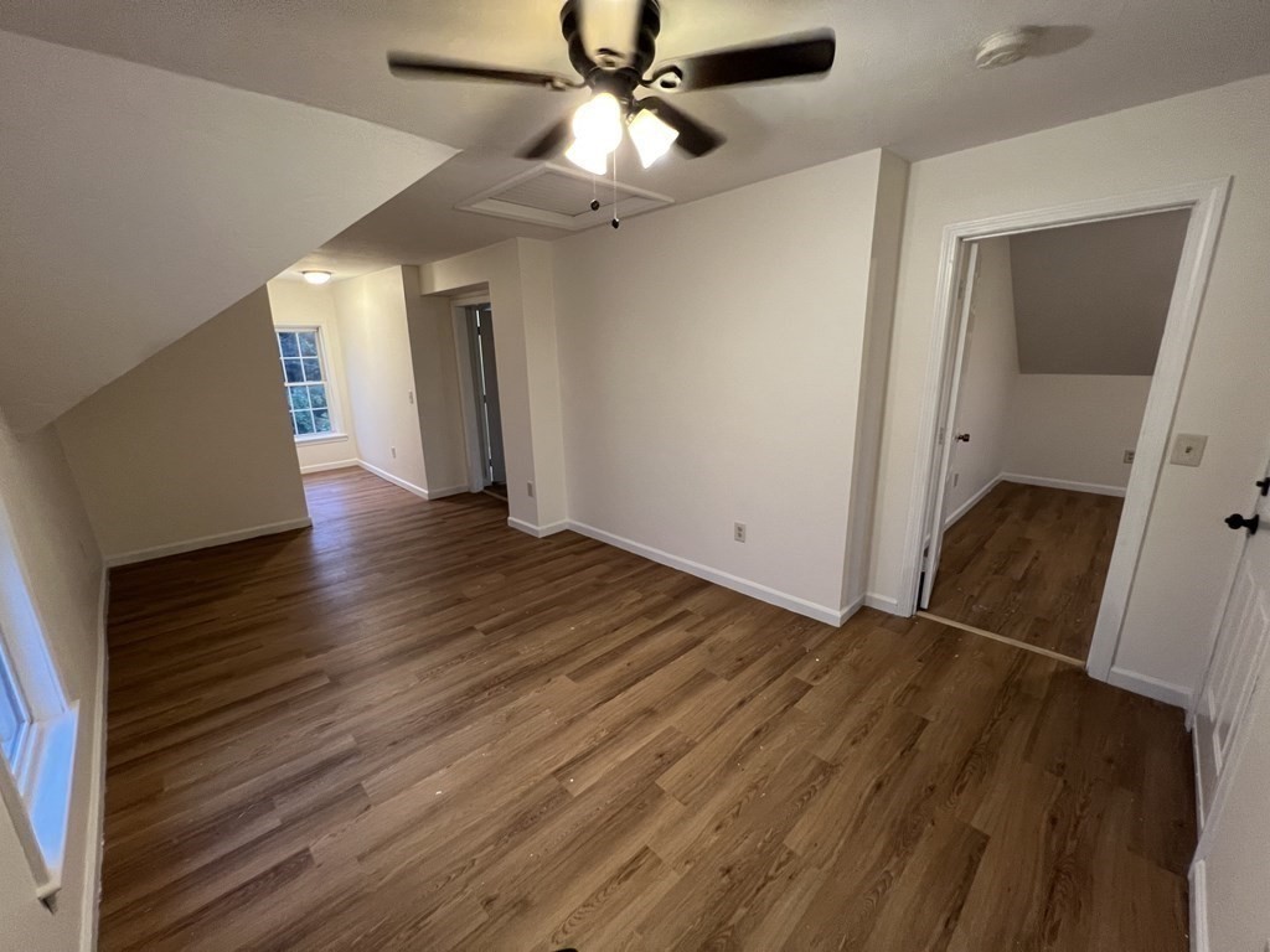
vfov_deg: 89.9
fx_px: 477
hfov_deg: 106.2
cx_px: 635
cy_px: 476
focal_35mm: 13
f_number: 1.8
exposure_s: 1/60
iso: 200
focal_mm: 1.57
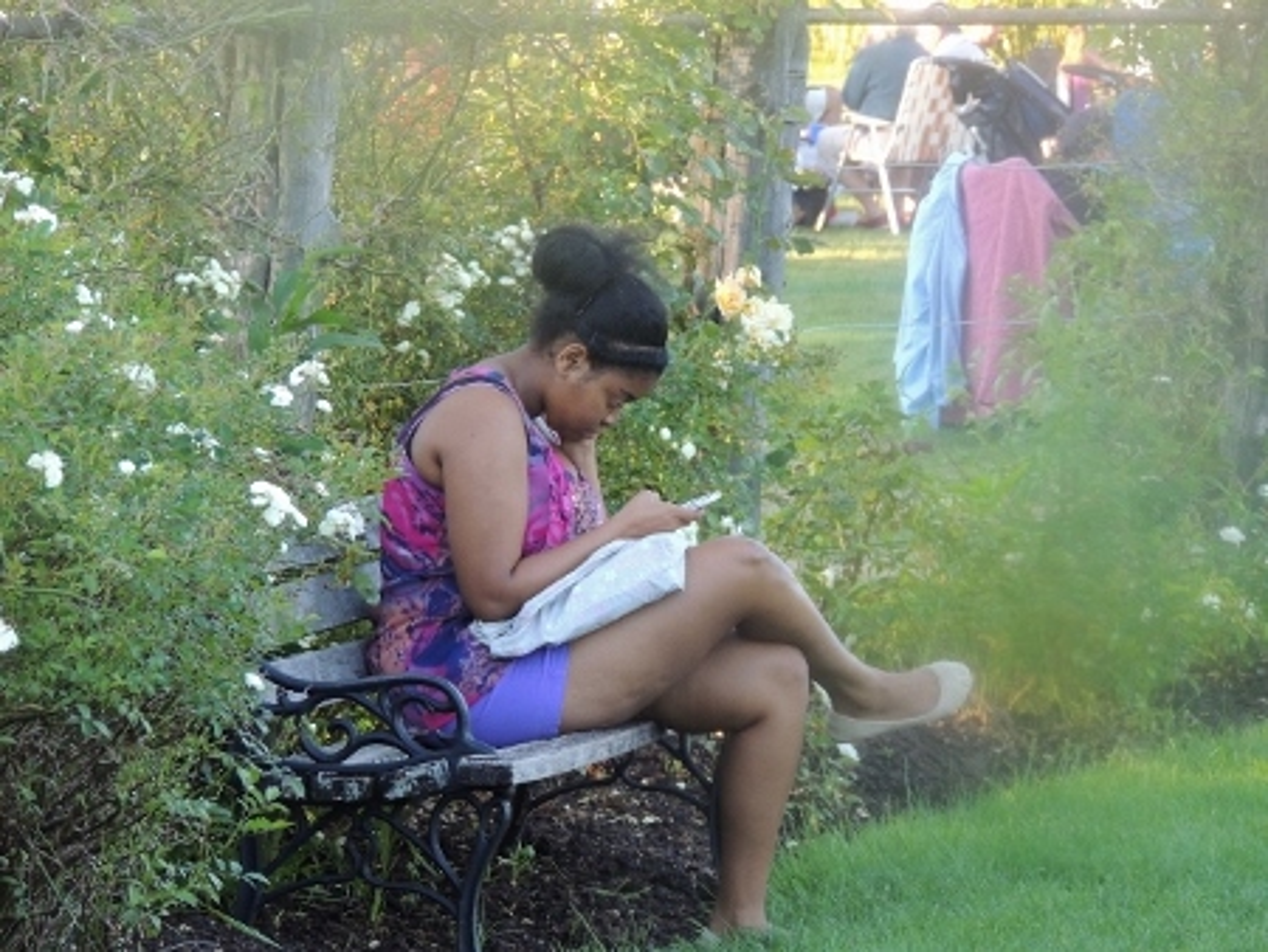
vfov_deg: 6.0
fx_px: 9163
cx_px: 634
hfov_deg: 7.9
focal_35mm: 250
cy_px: 476
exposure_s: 1/80
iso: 400
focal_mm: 44.5
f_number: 4.7
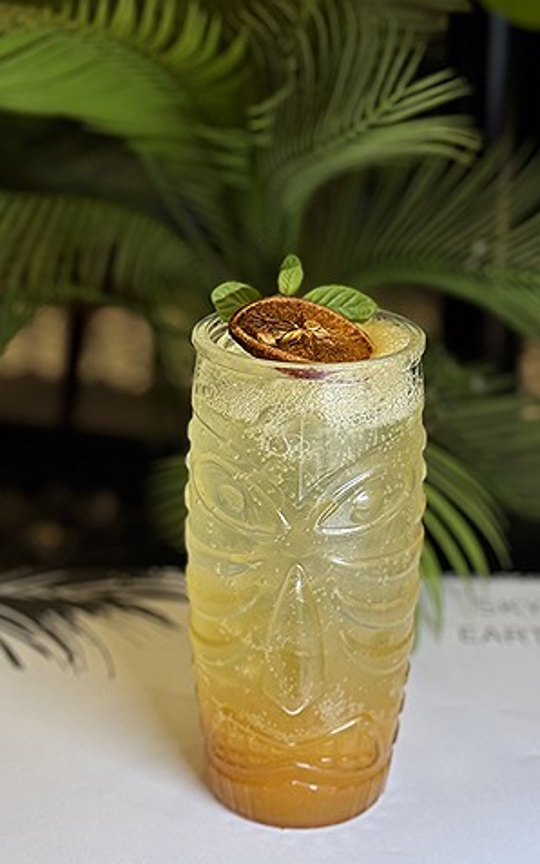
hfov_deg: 20.3
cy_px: 513
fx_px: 1507
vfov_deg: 31.9
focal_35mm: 64
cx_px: 257
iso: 125
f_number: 1.78
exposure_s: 1/50
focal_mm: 6.76
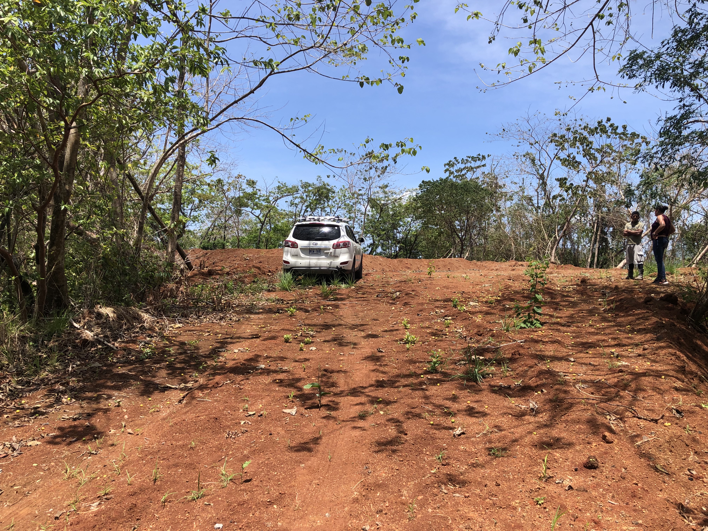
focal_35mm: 28
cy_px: 266
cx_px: 354
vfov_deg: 49.7
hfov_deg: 63.4
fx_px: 573
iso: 20
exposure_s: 1/1333
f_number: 1.8
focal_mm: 4
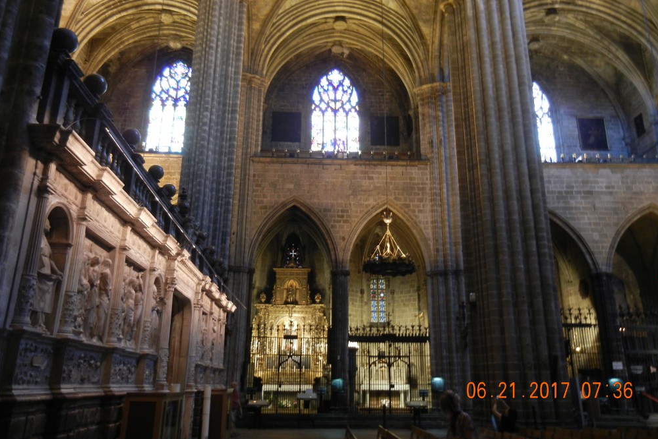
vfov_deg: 41.1
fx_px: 585
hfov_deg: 58.7
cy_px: 190
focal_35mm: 32
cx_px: 336
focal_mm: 5.4
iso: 400
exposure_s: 1/5
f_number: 3.5
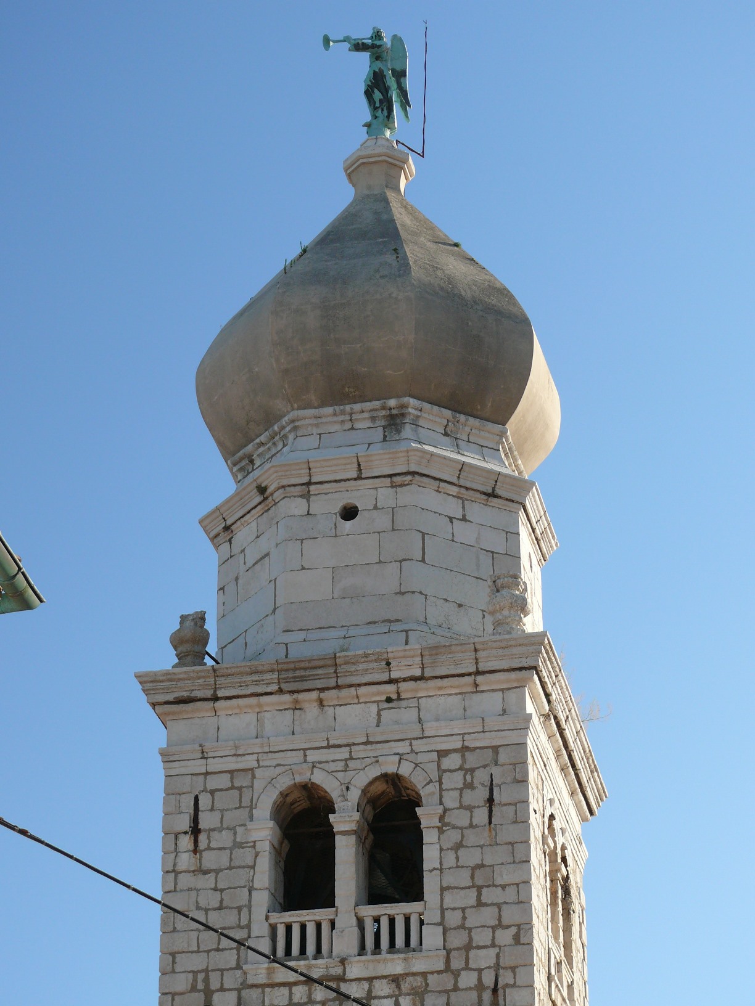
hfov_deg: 14.9
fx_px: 2879
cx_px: 378
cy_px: 503
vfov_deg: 19.8
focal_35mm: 99
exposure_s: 1/250
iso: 100
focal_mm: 18.9
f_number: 4
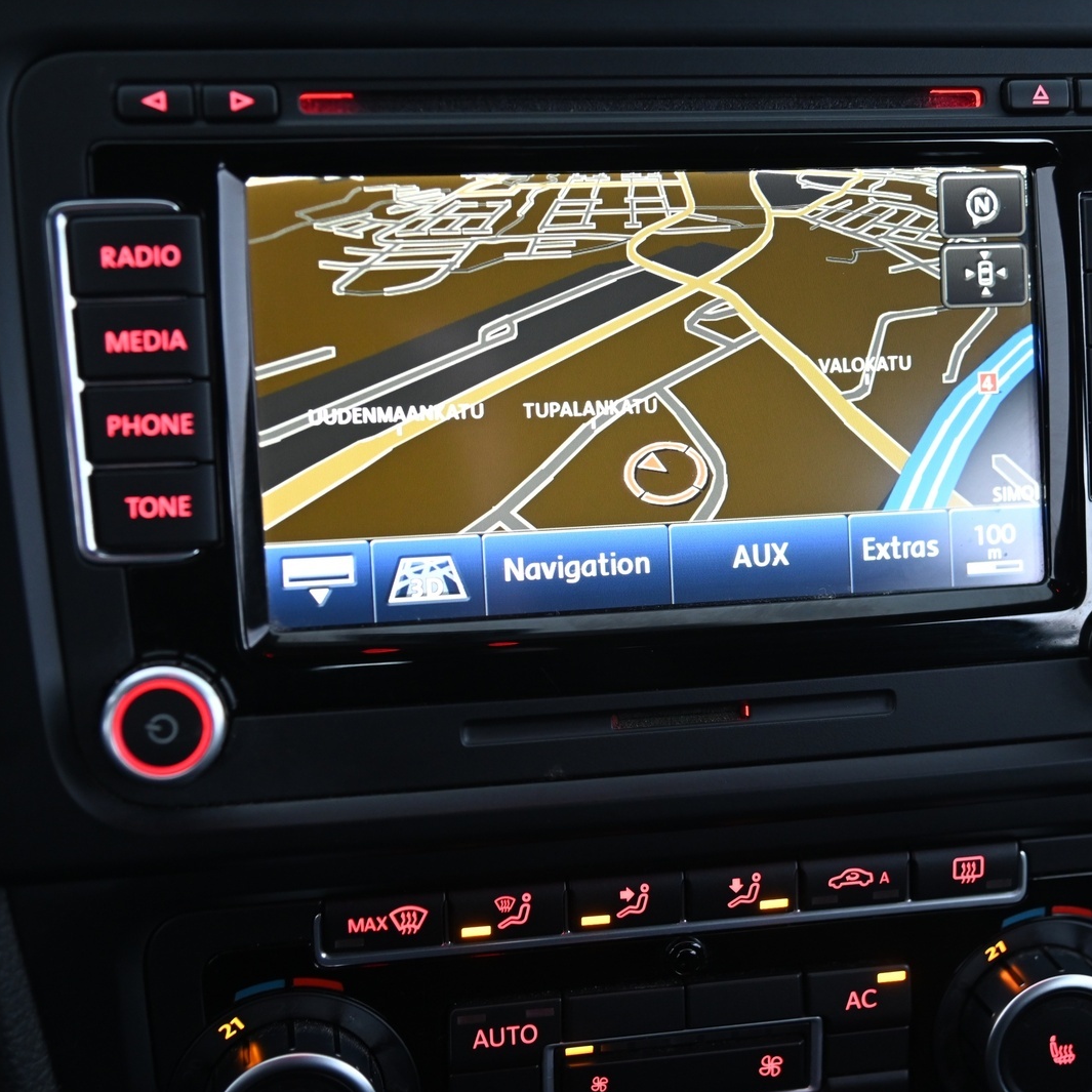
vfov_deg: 30.0
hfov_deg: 30.0
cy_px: 543
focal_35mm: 57
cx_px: 616
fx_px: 2034
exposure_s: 1/15
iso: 2000
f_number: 4
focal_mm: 44
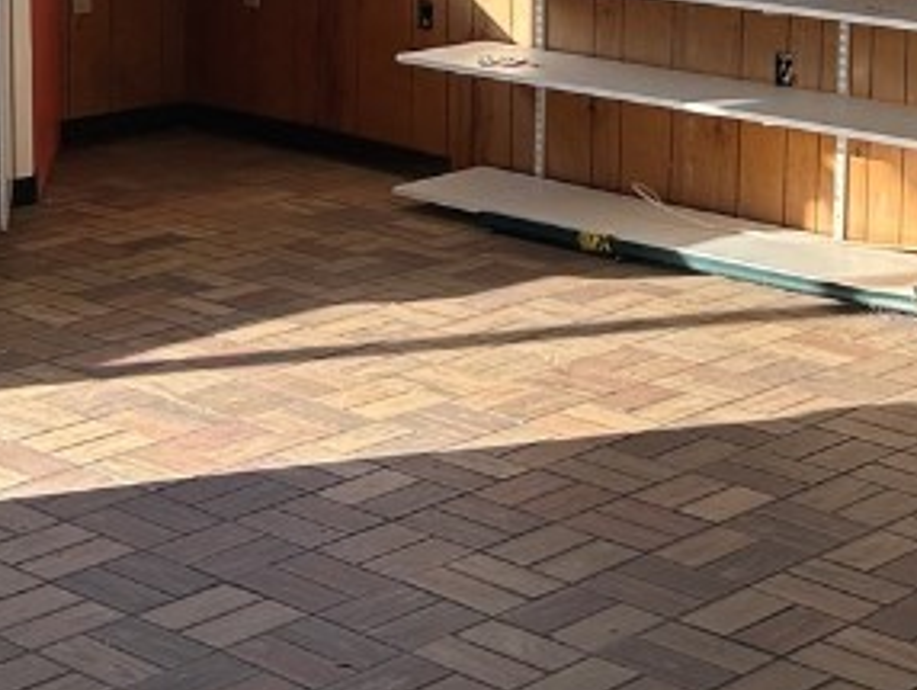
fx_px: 2466
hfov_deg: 21.0
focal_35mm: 93
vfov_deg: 15.4
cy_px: -116
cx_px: 340
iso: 50
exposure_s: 1/827
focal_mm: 5.7
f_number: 1.5
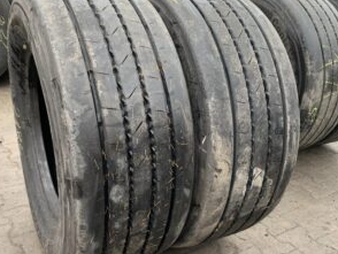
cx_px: 160
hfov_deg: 48.9
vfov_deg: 37.7
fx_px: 371
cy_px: 137
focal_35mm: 38
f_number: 1.8
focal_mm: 4.25
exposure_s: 1/121
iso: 64
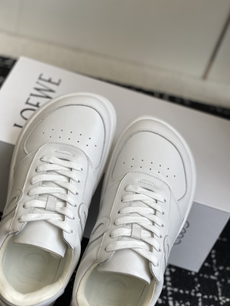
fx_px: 558
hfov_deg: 23.3
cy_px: 183
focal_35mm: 63
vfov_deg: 30.6
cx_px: 95
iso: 20
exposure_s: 1/234
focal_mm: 6
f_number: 2
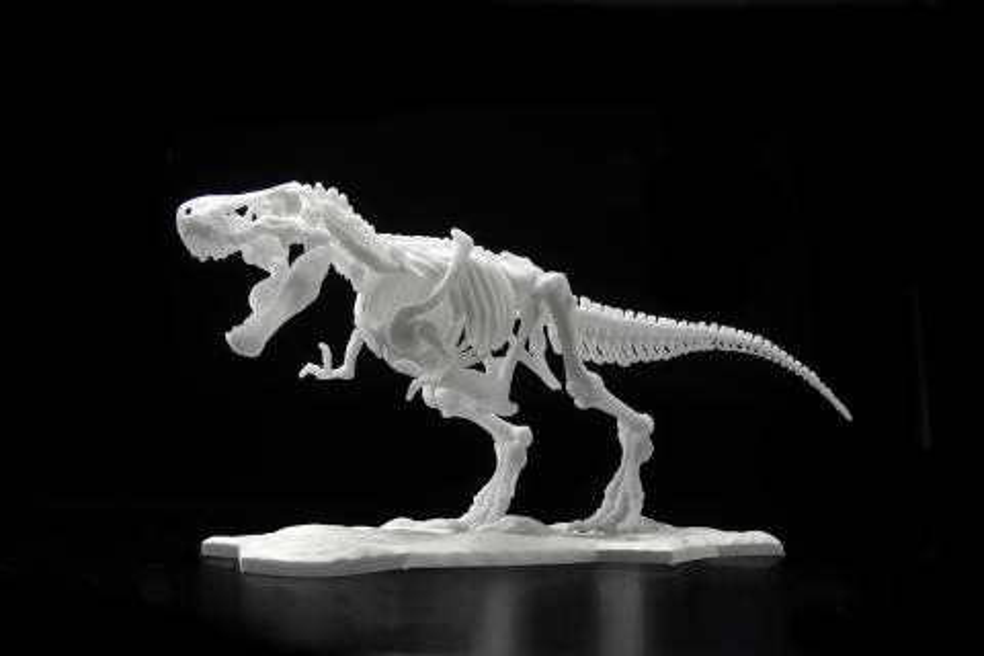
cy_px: 328
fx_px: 1148
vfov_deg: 31.9
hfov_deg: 46.4
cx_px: 492
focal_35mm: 42
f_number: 22
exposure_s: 1
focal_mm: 35
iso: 125
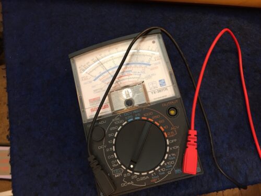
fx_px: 219
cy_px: 98
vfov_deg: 48.2
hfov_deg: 61.7
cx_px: 130
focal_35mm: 29
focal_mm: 4.15
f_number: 2.2
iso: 80
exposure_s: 1/33
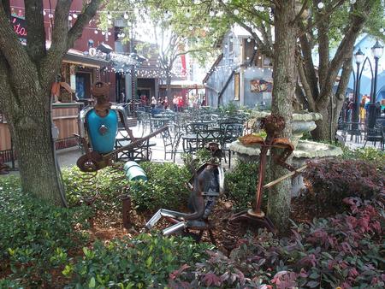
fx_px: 356
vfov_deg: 44.2
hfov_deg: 56.8
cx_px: 192
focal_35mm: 32
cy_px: 144
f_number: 3.5
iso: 100
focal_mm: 6.7
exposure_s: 1/125
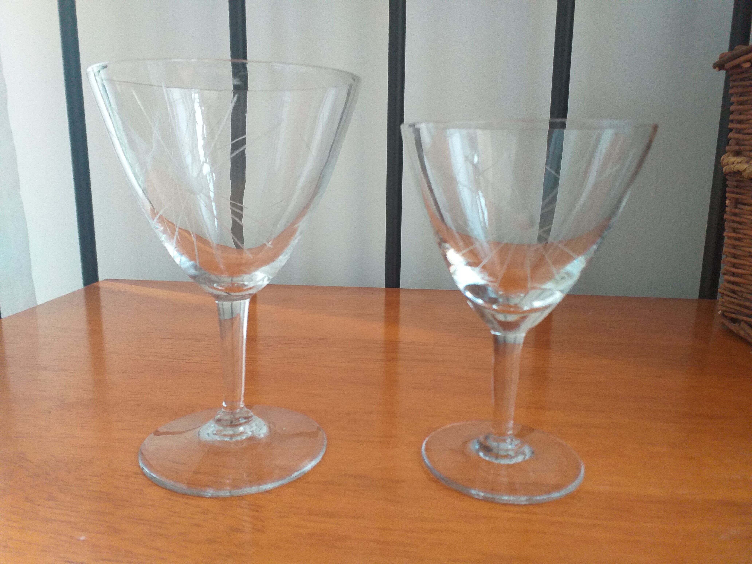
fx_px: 565
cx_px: 376
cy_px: 282
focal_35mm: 26
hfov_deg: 67.3
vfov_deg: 53.1
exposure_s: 1/50
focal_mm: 3.6
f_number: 1.9
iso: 160
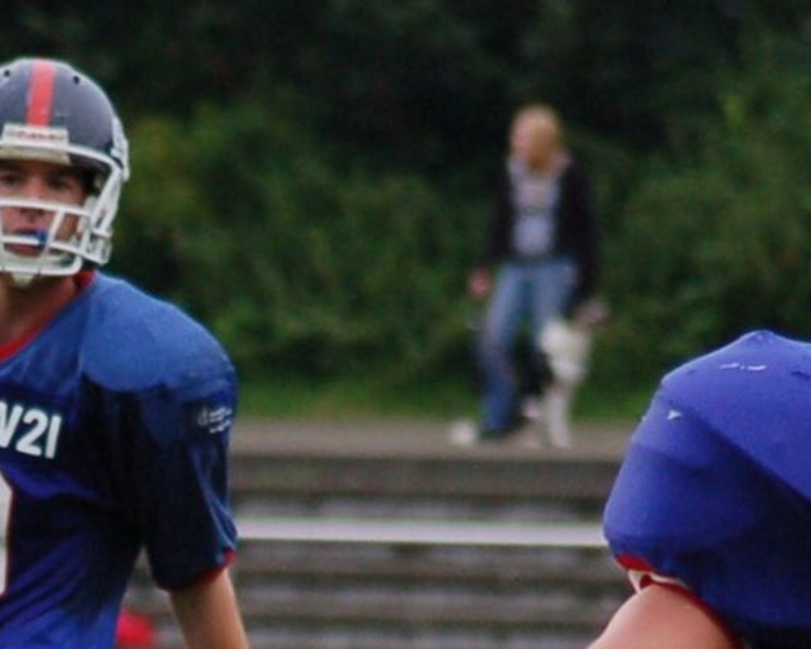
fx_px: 19229
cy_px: 1074
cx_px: -47
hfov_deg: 2.4
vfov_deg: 1.9
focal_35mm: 801
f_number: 4.5
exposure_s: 1/500
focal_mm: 135
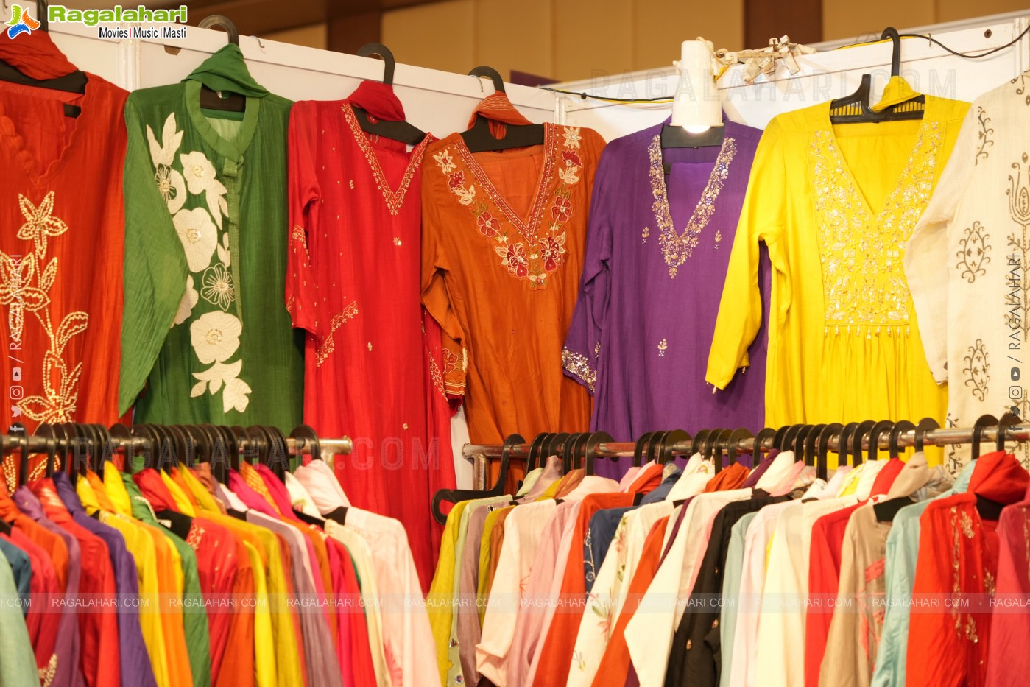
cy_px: 344
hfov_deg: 26.3
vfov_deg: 17.7
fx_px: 2203
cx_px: 515
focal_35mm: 77
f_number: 5
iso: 1000
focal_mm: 77
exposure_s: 1/125
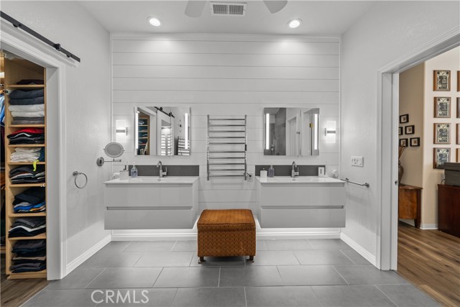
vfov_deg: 81.2
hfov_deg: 104.2
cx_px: 230
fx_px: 179
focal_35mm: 14
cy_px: 154
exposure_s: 1/2
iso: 100
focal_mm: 14
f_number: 9
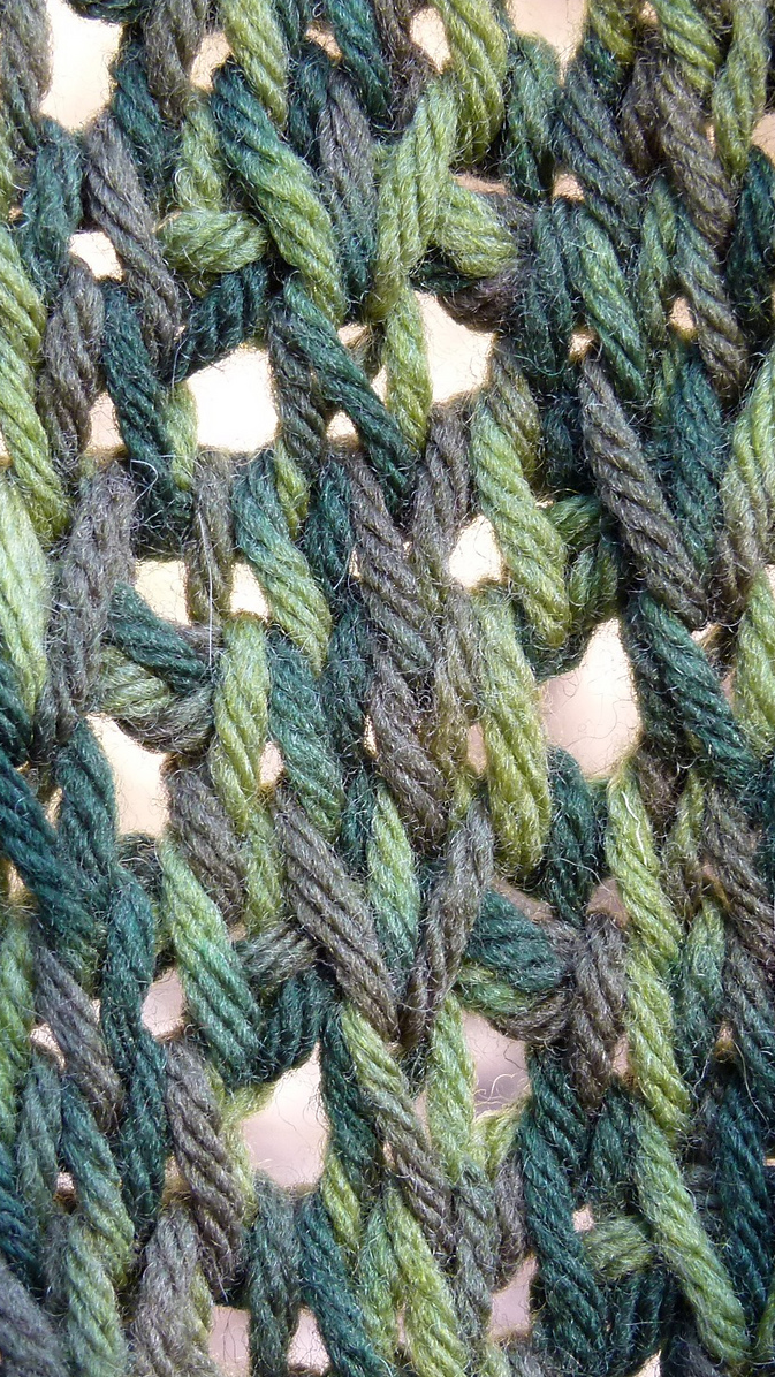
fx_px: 3725
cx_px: 413
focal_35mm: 102
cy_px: 688
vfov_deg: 20.9
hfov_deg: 11.9
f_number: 3.3
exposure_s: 1/60
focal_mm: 12.6
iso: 160
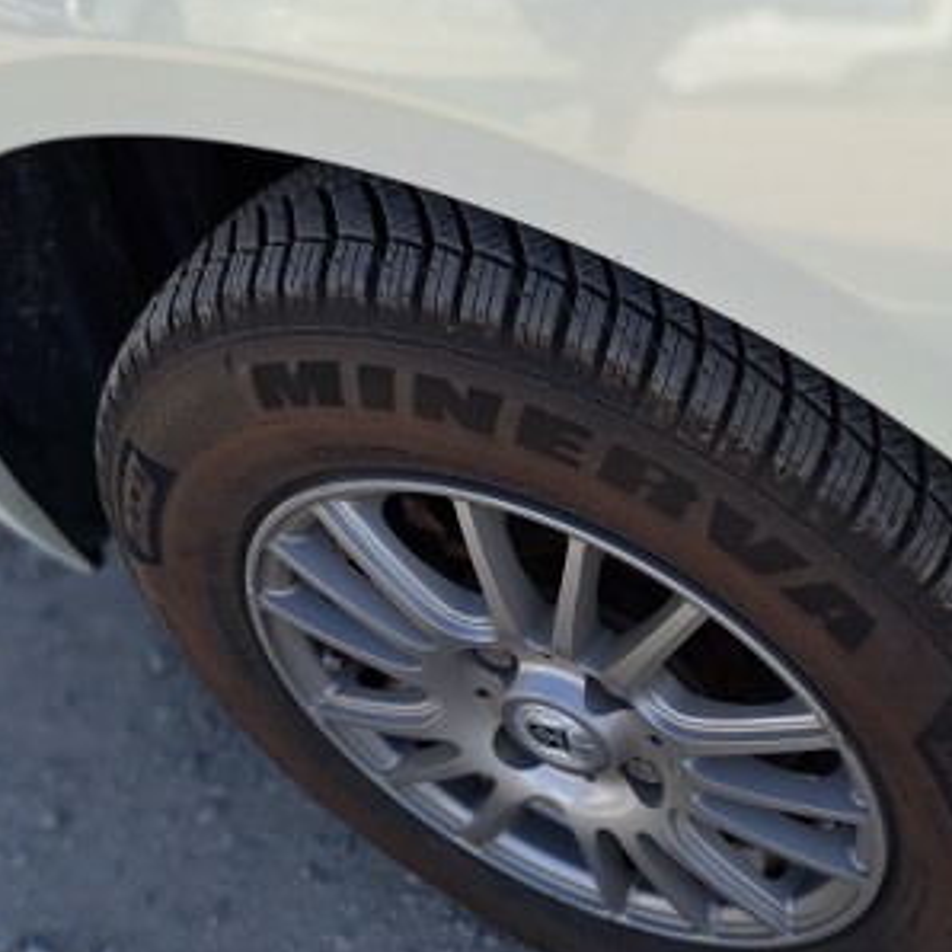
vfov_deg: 30.0
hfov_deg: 29.3
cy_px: 438
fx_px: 1774
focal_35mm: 57
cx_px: 779
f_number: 1.8
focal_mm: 5.23
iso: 50
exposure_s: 1/467
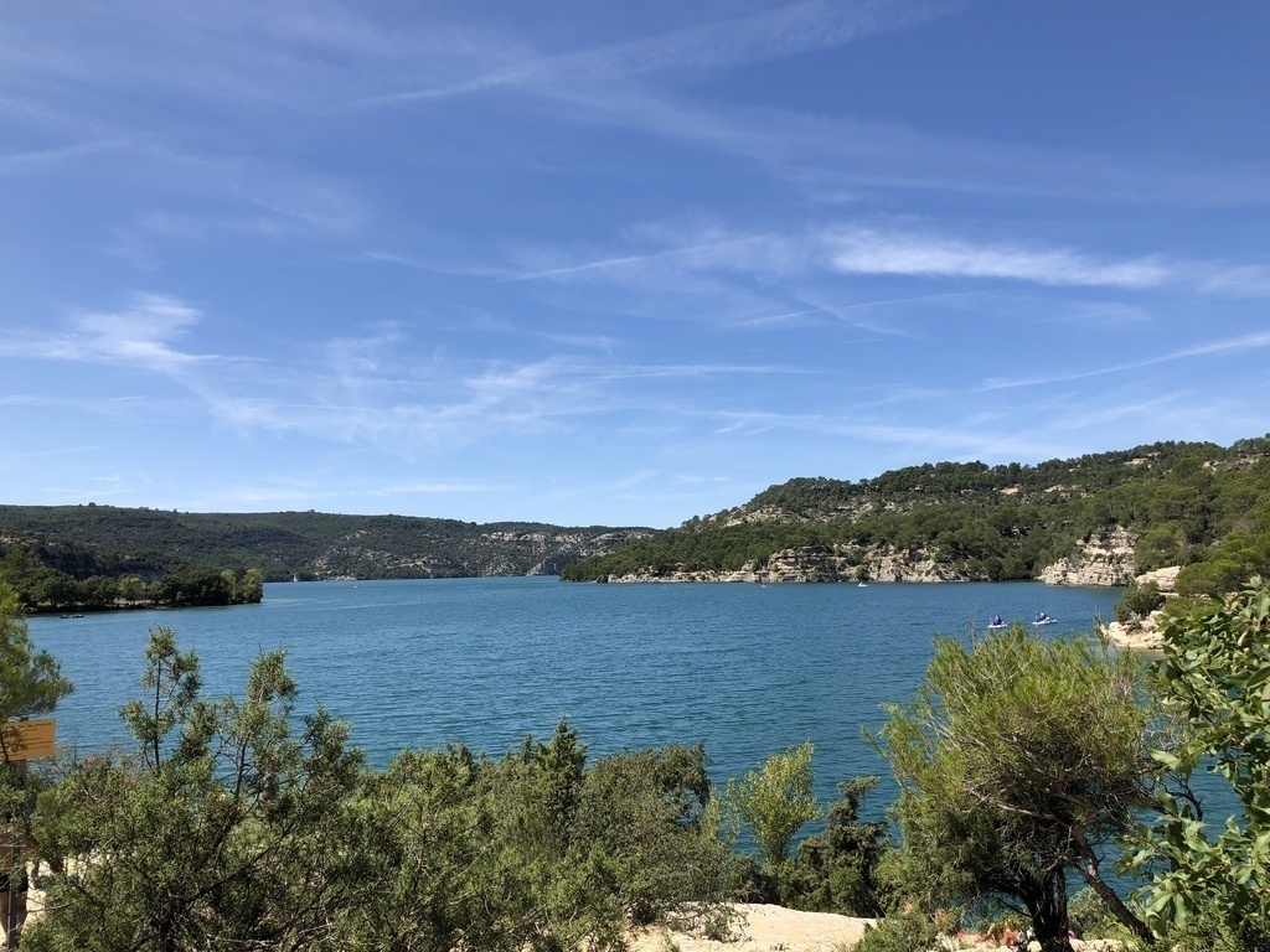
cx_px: 635
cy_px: 476
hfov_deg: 63.4
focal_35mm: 28
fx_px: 1027
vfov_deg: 49.7
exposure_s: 1/2183
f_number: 1.8
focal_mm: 3.99
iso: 20
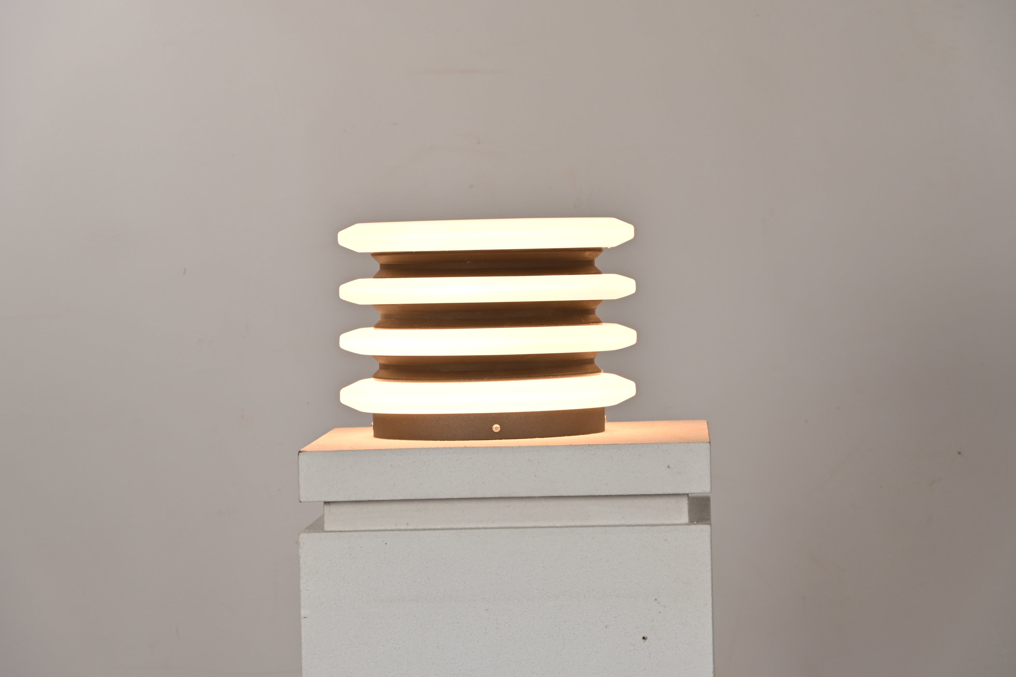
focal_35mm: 129
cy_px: 338
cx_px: 508
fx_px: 3640
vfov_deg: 10.6
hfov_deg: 15.9
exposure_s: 1/2
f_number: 11
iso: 100
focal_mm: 86
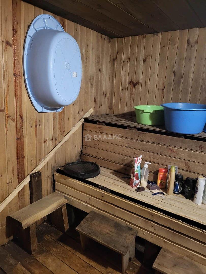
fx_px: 206
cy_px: 137
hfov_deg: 53.1
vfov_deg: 67.3
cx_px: 103
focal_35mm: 26
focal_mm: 5.4
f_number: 1.8
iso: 800
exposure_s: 1/25
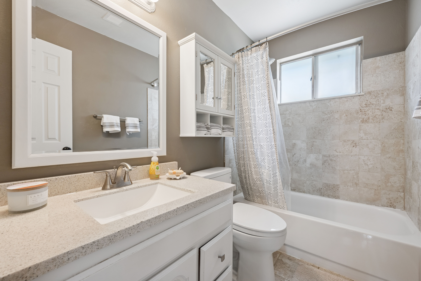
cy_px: 140
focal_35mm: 14
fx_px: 164
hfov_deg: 104.3
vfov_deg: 81.2
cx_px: 210
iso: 500
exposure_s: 1/20
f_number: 8
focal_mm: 14
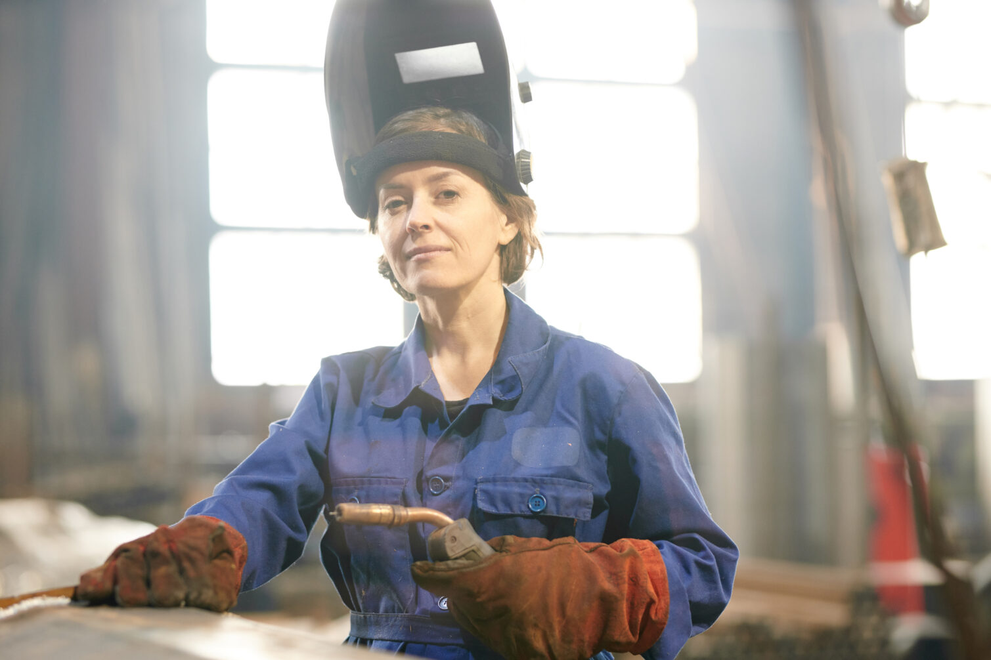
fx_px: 2340
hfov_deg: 23.9
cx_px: 496
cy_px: 330
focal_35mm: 85
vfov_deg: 16.1
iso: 800
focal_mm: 85
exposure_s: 1/80
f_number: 2
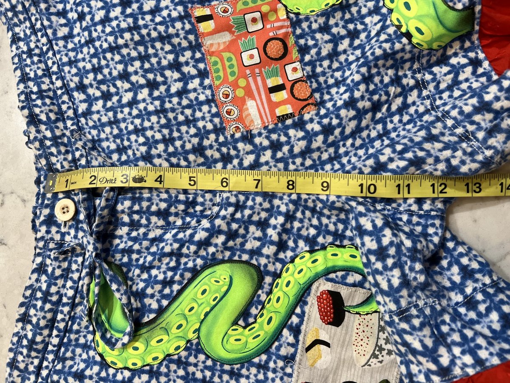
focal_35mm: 26
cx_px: 255
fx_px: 383
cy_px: 192
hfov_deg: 67.3
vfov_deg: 53.1
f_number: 1.5
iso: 125
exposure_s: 1/120
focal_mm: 5.7
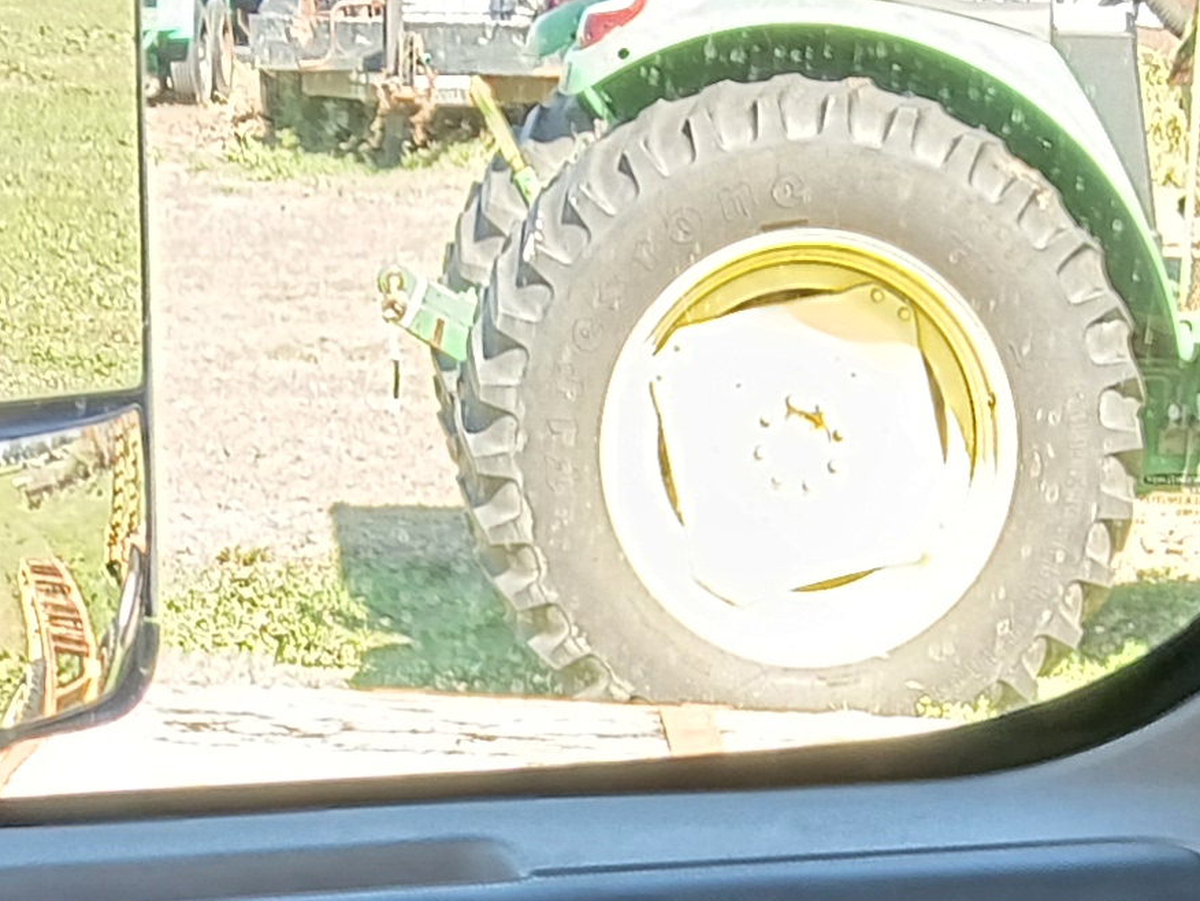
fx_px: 4195
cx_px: 798
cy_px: 1612
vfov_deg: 11.4
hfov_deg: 16.2
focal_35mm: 121
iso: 80
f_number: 1.8
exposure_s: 1/60
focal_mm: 3.98
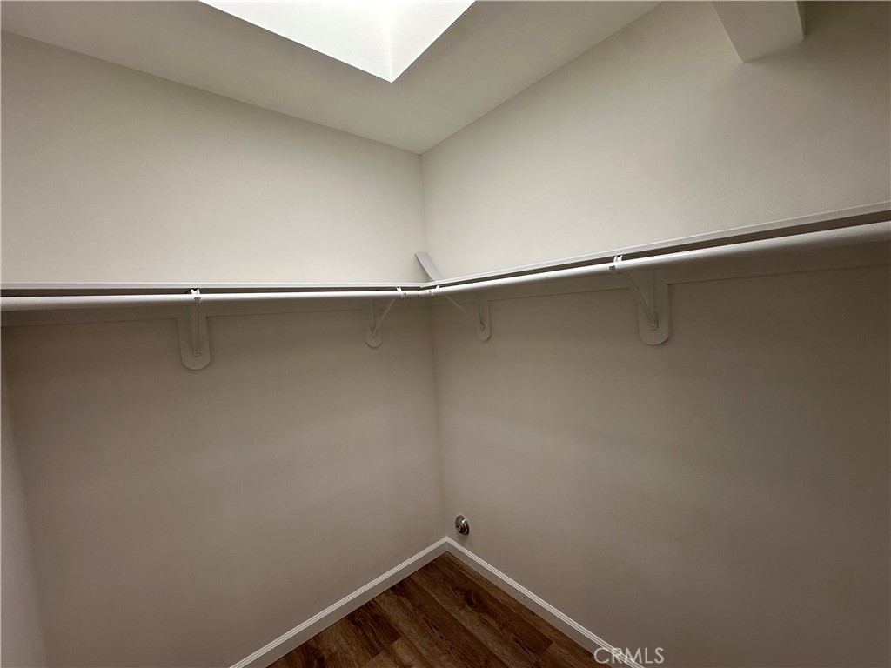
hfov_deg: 102.1
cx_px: 446
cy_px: 334
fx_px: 360
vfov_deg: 85.7
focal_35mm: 14
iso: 64
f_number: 2.2
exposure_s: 1/99
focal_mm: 2.22
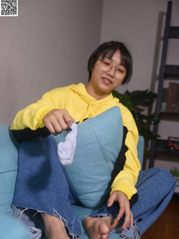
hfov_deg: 37.7
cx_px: 90
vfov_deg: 48.9
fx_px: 262
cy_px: 133
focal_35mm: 38
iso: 800
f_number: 5
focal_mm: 35
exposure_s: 1/200
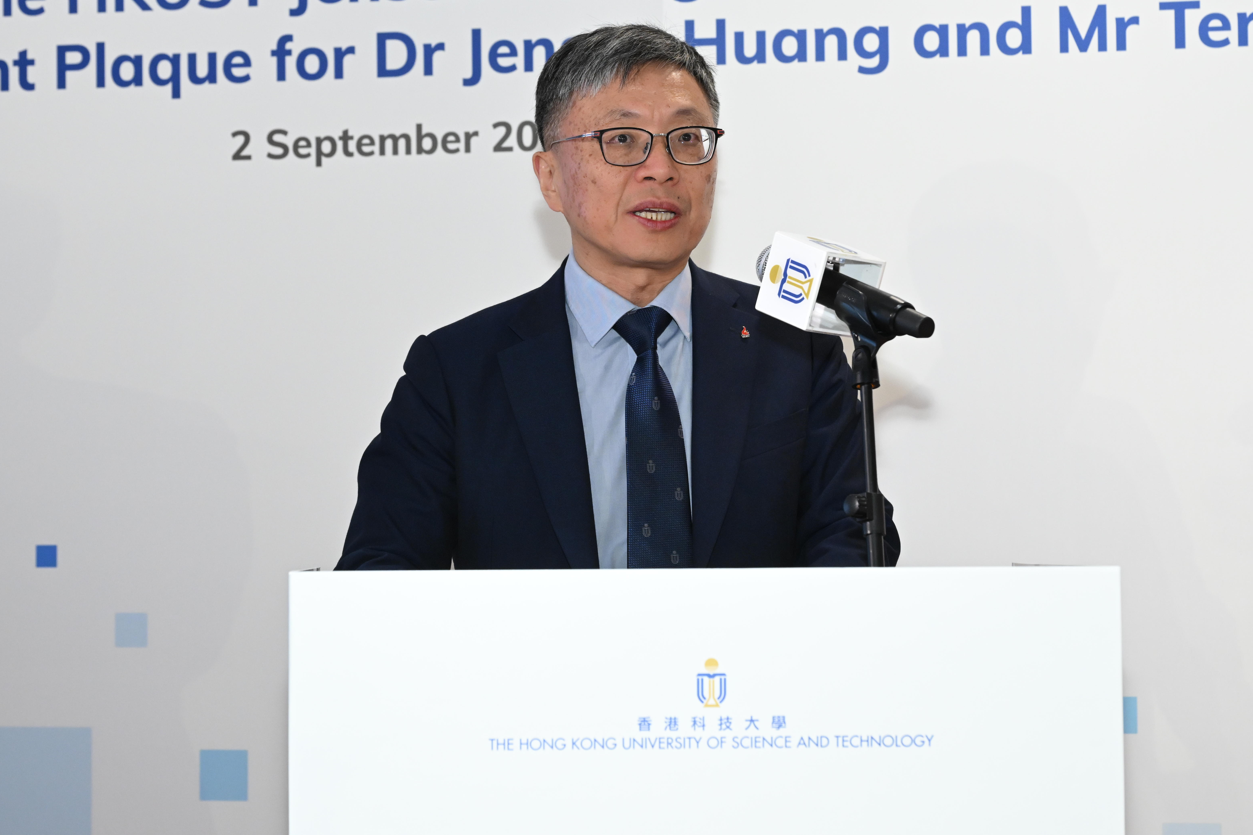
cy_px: 289
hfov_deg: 20.8
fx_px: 3411
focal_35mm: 98
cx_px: 636
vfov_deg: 13.9
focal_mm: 74
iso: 2500
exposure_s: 1/200
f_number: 5.6
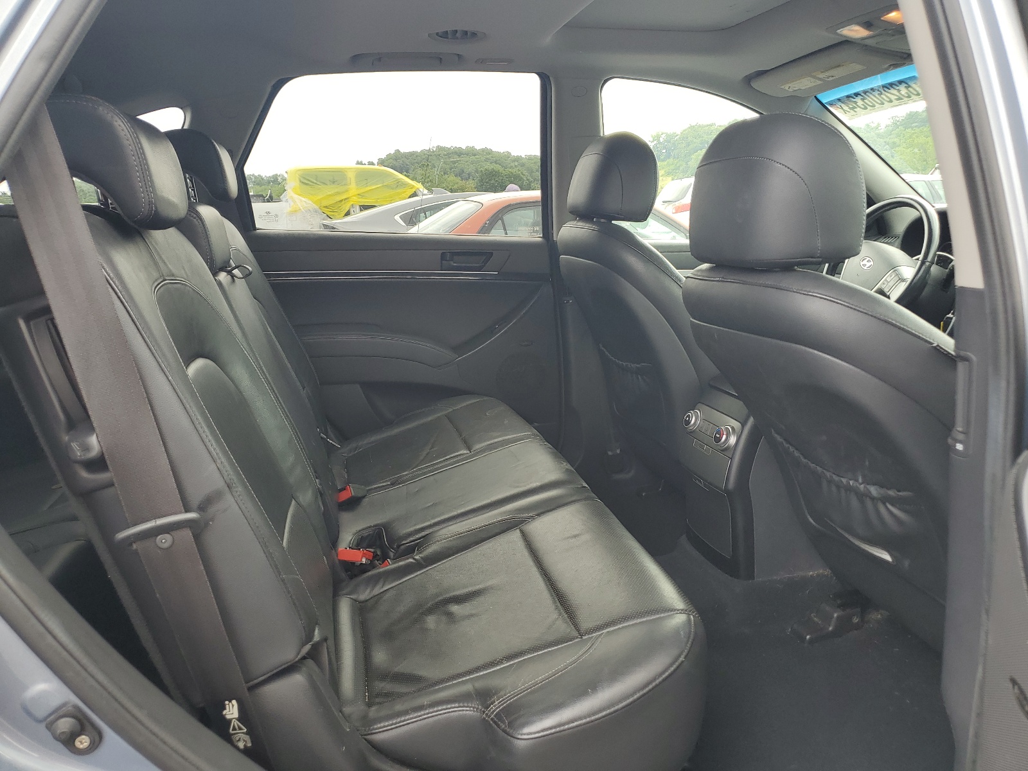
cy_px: 386
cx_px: 514
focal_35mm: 26
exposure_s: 1/286
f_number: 1.5
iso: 50
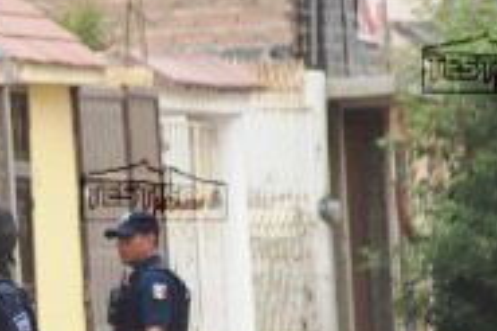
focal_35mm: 1090
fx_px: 15034
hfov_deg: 1.9
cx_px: -40
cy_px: 338
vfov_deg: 1.3
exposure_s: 1/500
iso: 250
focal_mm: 300
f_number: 5.6
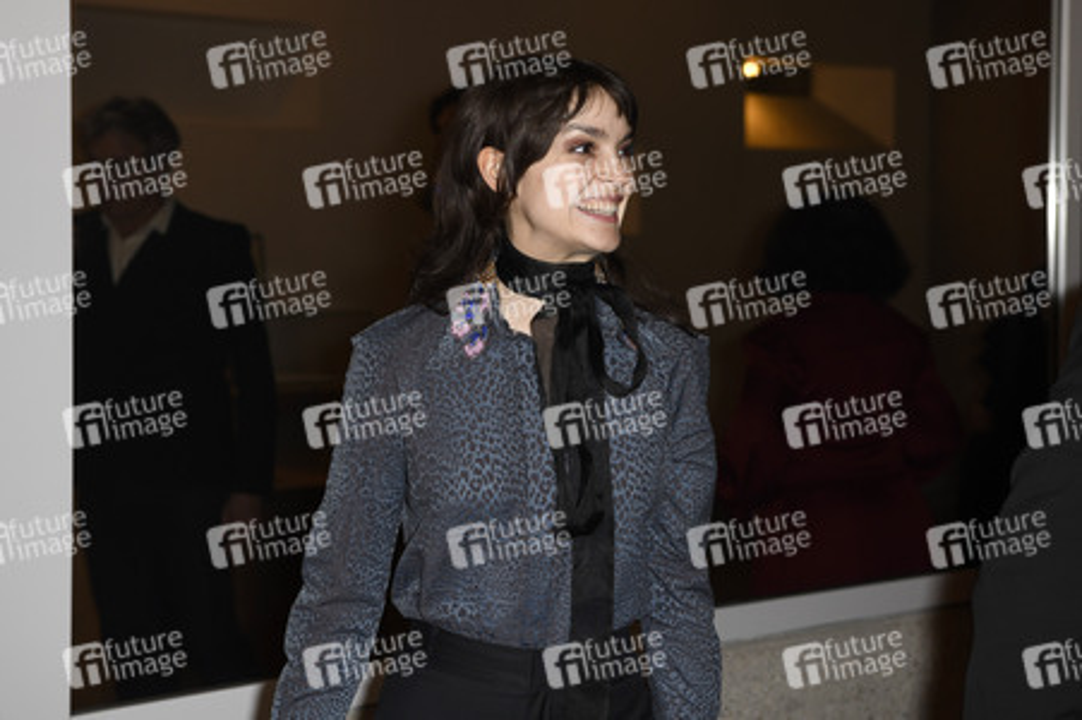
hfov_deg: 28.9
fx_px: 2102
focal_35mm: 70
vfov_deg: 19.4
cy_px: 360
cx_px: 541
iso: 800
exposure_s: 1/125
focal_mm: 70
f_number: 5
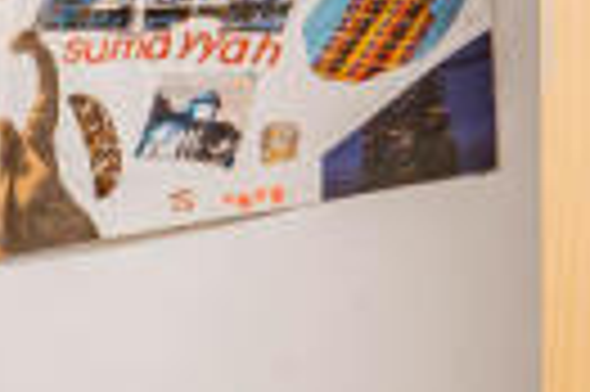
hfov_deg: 17.2
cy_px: 466
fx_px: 982
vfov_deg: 21.1
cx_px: -705
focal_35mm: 60
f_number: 9
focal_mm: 12
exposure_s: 1/3
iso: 320
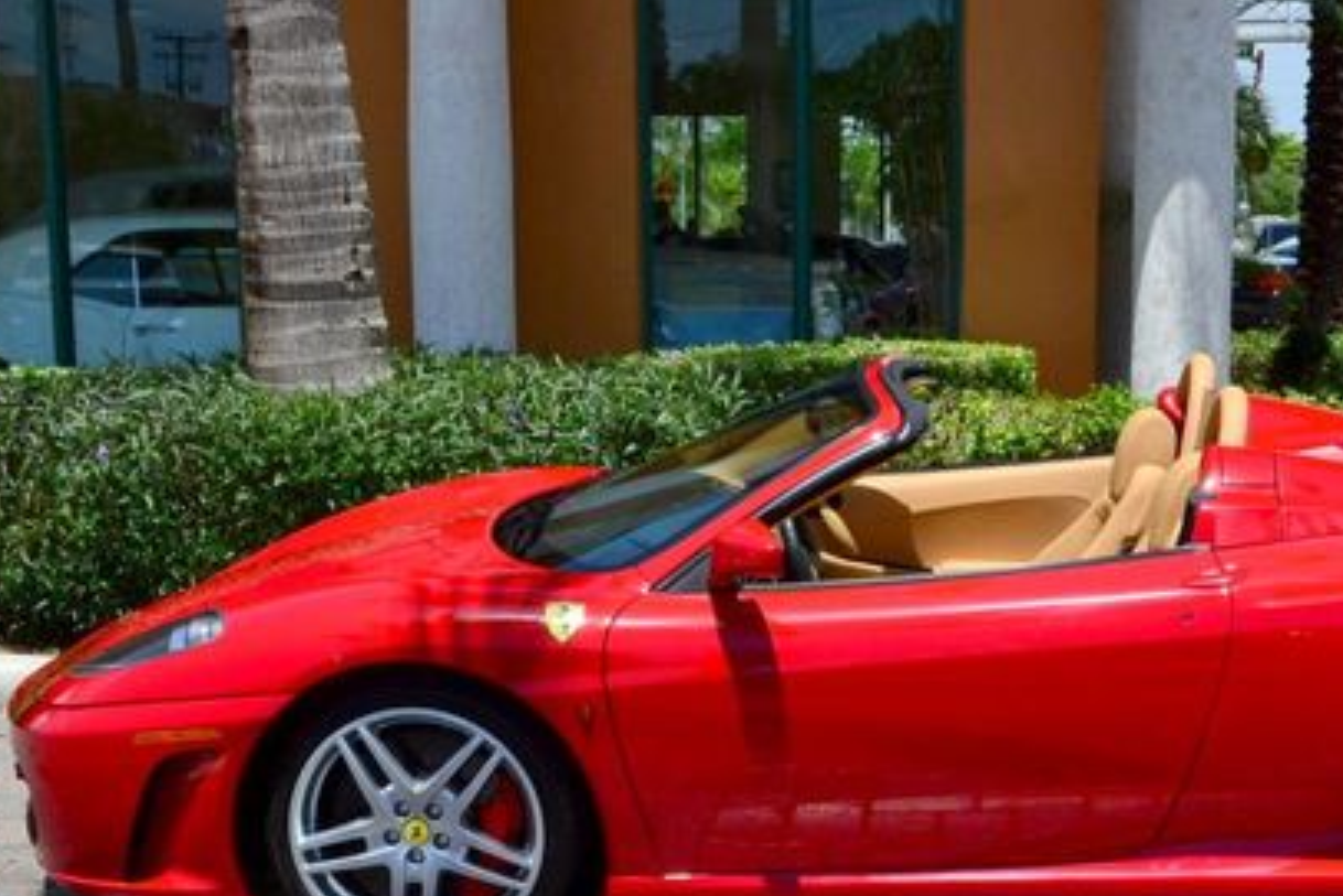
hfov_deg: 37.2
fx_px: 1940
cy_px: 597
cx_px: 1009
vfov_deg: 25.9
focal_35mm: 52
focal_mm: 22
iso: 800
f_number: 13
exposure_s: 1/640
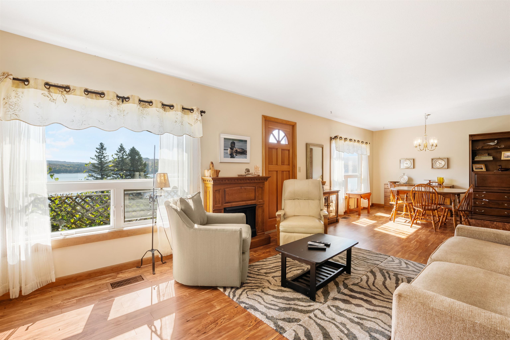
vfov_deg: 77.2
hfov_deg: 100.4
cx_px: 255
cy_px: 170
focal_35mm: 15
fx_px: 212
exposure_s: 1/15
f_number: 8
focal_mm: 10
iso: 64
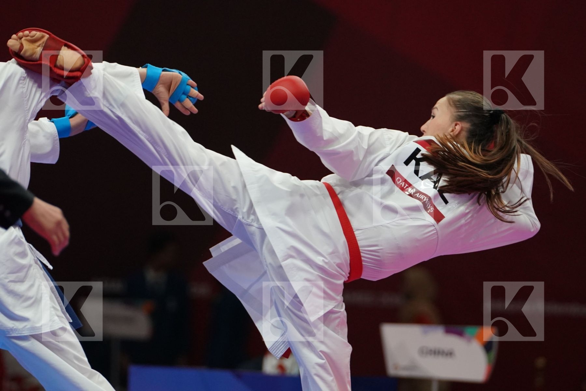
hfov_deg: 6.2
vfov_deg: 4.1
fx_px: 5436
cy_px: 196
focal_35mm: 334
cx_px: 293
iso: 2500
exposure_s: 1/1000
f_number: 4
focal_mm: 223
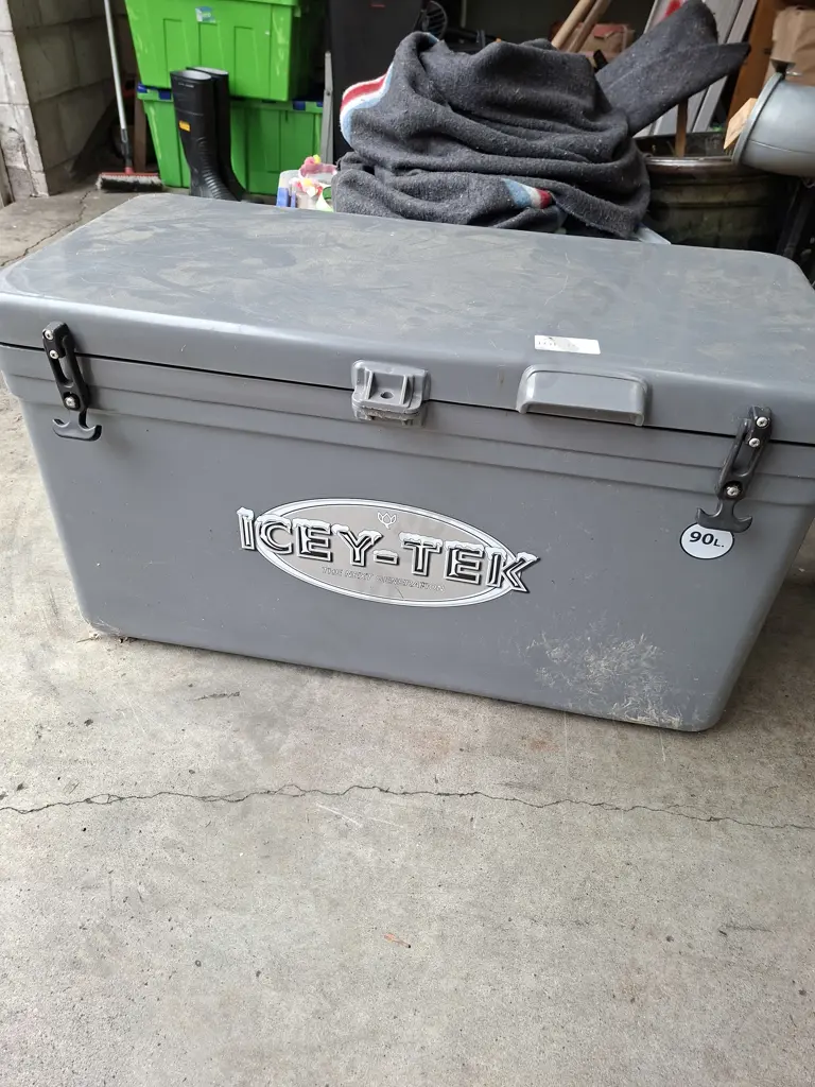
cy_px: 544
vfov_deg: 73.9
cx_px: 408
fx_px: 722
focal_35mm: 23
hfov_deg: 58.9
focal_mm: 5.54
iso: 160
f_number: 1.8
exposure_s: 1/100
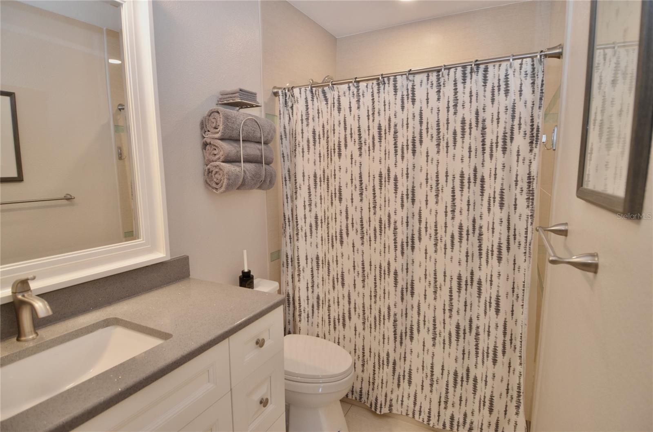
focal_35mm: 18
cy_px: 216
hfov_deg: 90.1
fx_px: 326
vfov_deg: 67.1
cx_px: 326
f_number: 4
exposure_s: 1/60
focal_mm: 12
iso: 360
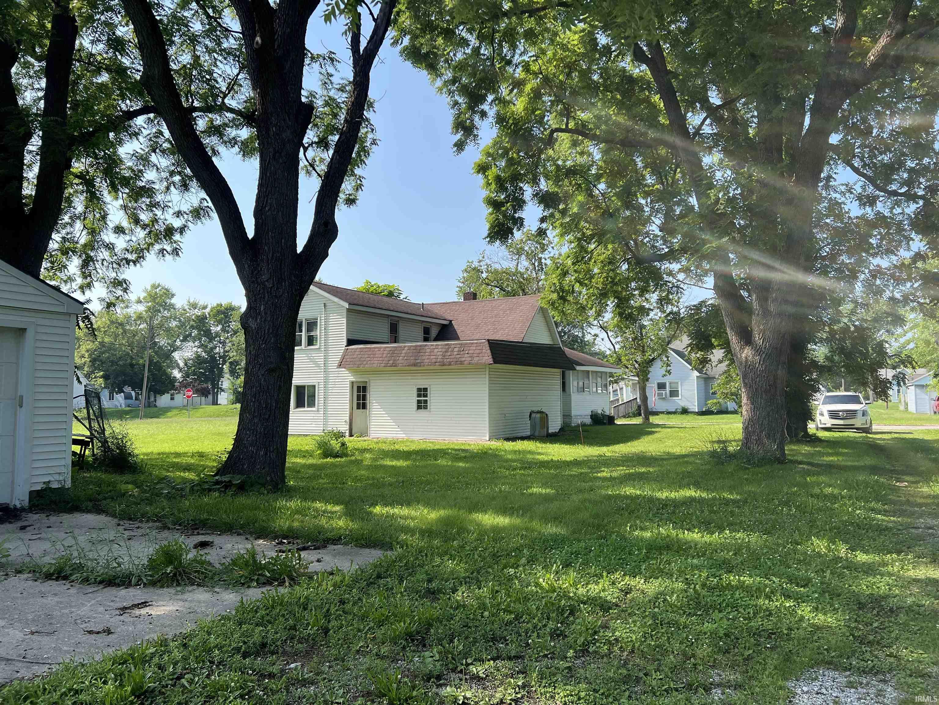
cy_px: 352
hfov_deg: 67.3
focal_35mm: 26
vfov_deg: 53.1
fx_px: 705
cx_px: 470
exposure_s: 1/2008
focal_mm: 5.7
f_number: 1.5
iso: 50
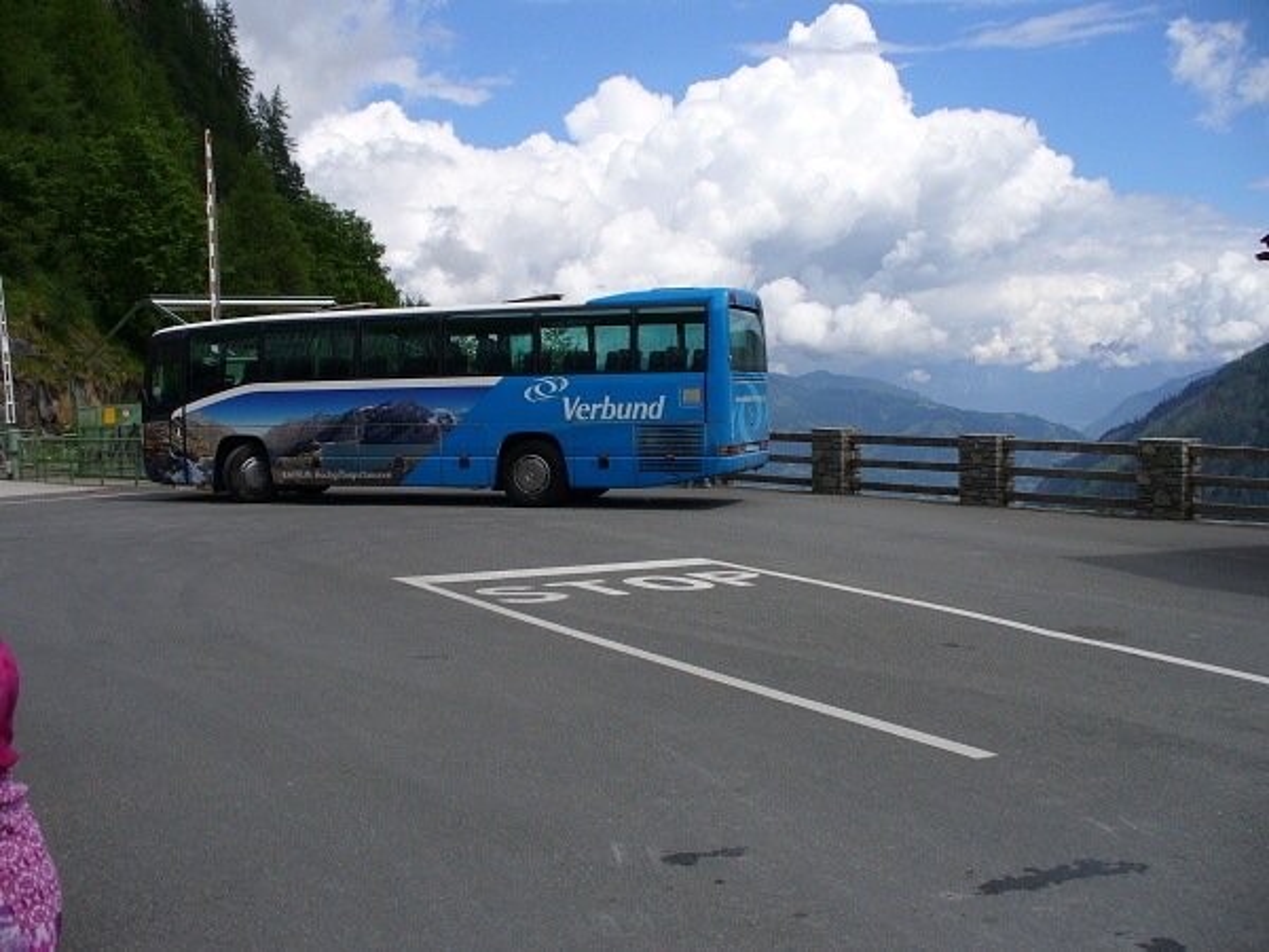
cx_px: 634
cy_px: 476
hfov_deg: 50.1
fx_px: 1356
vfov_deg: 38.7
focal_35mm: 37
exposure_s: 1/500
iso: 80
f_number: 5.6
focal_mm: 6.1
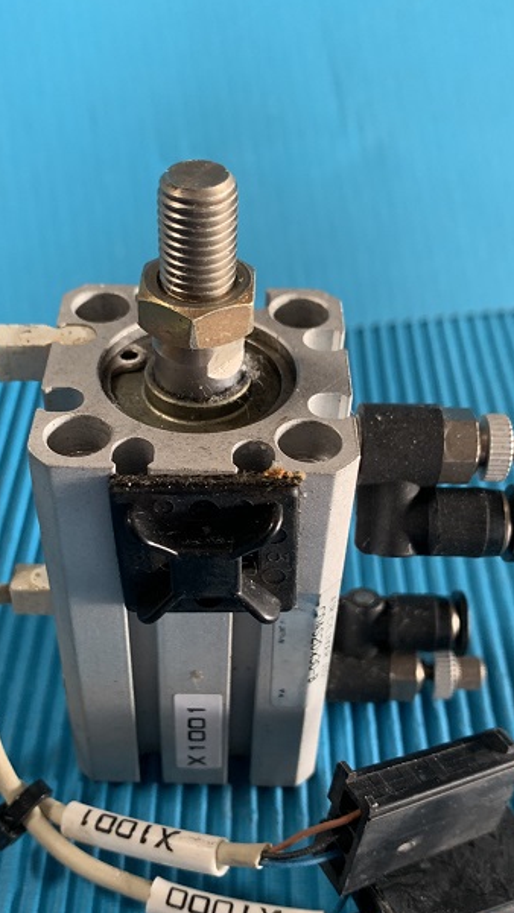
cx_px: 209
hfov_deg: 31.1
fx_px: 921
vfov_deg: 52.6
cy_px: 523
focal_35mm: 38
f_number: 1.8
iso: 250
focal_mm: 4.25
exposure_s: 1/60
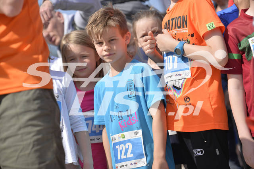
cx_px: 127
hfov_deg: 16.4
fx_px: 882
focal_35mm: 125
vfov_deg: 11.0
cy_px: 84
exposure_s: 1/4000
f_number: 4
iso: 200
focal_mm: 125
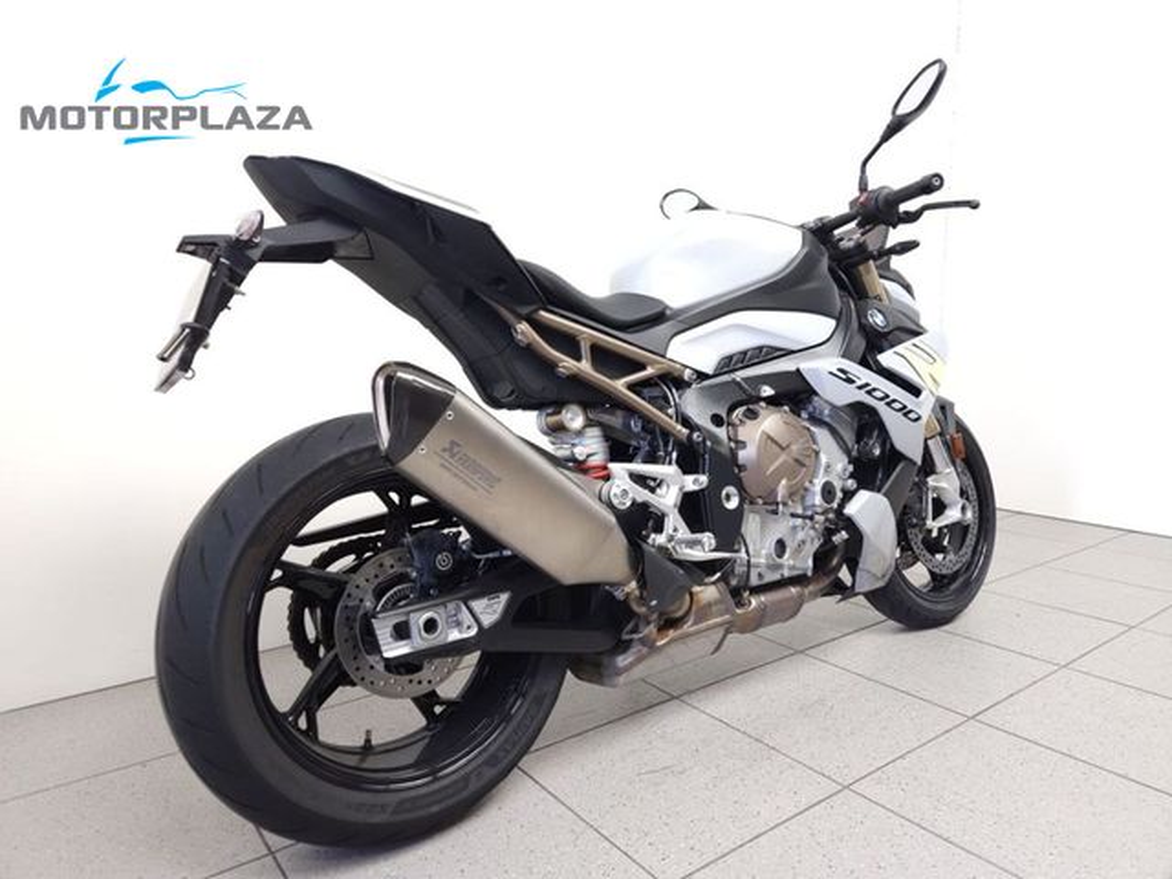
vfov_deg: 58.9
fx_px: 779
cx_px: 586
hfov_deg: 73.9
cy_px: 440
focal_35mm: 23
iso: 125
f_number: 1.8
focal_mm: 5.4
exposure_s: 1/50
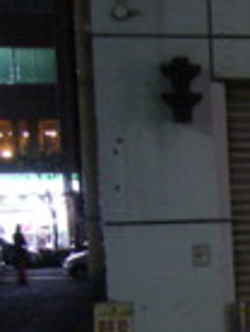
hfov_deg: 11.4
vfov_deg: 16.9
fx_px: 1094
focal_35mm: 114
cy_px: 322
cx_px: 536
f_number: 2.8
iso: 200
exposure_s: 1/8
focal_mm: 5.8
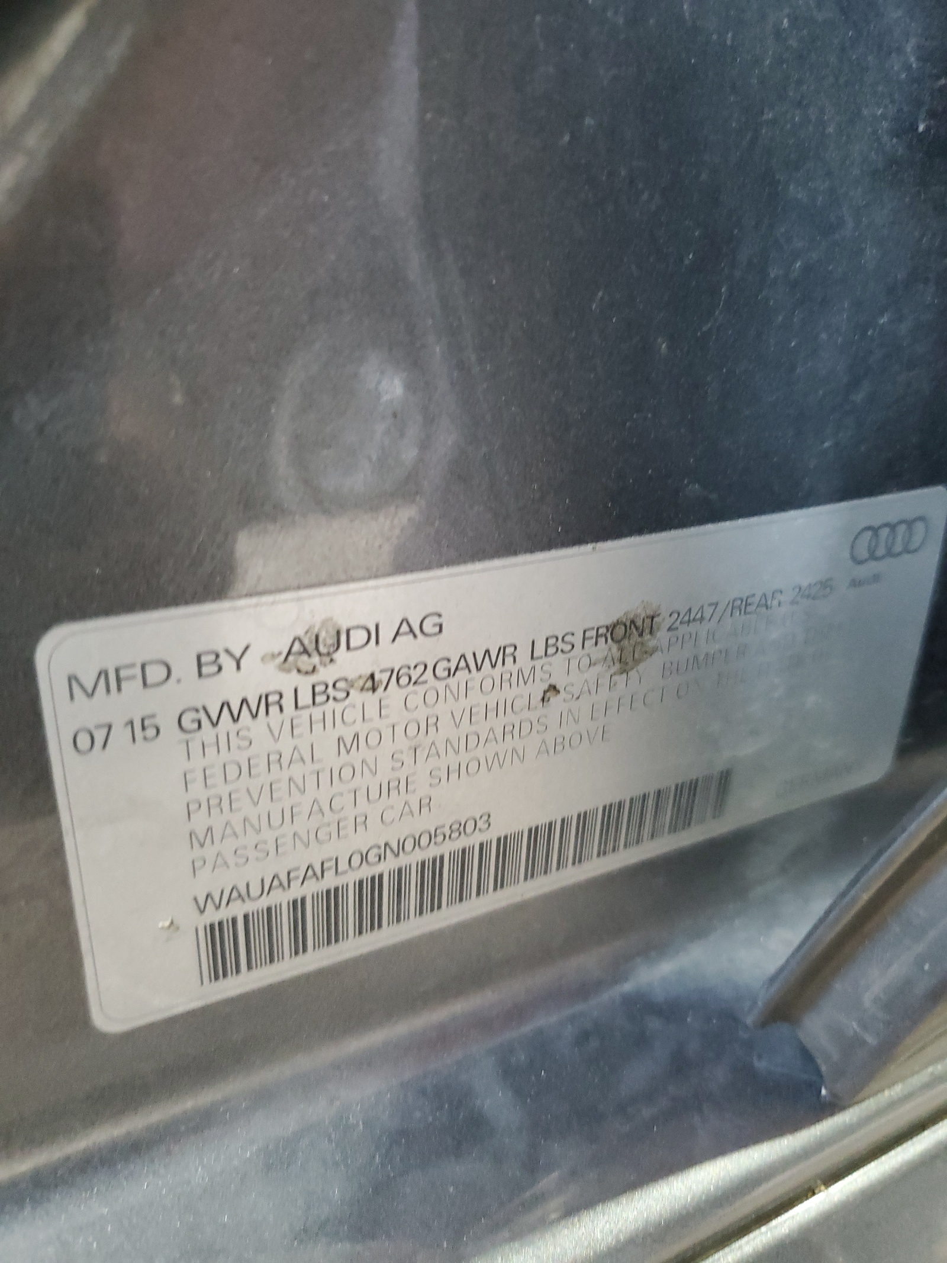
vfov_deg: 67.3
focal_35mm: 26
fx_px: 948
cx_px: 474
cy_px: 632
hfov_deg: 53.1
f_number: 1.5
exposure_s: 1/40
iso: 357
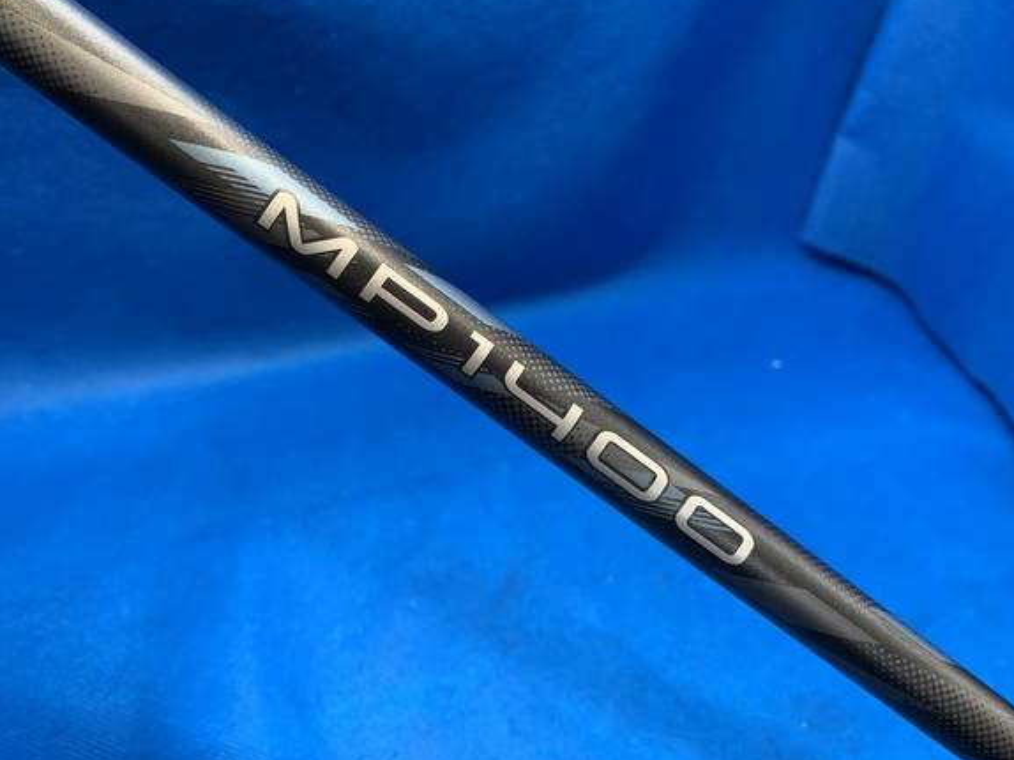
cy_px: 345
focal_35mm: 29
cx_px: 479
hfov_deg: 61.6
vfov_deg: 48.1
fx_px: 849
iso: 160
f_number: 1.8
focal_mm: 4.25
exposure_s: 1/60
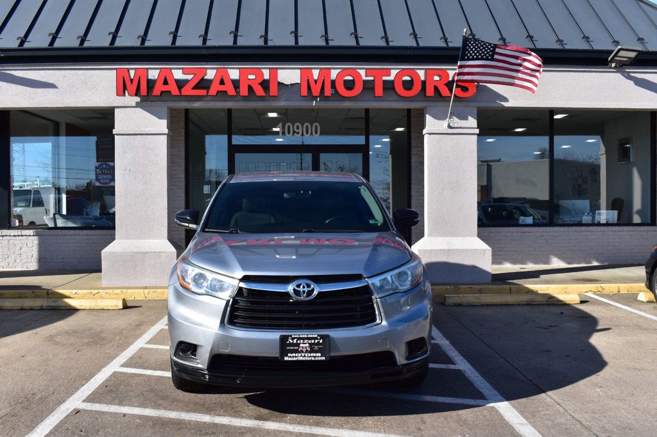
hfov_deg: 55.1
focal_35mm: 34
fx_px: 629
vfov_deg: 38.3
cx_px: 328
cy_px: 218
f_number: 11
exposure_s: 1/500
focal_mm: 23
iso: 400
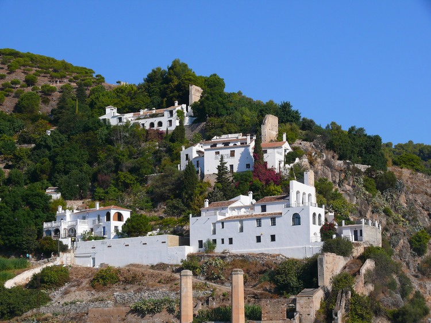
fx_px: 1033
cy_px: 162
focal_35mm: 83
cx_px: 216
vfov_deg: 17.8
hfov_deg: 23.6
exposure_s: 1/200
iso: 100
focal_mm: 17.6
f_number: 5.6
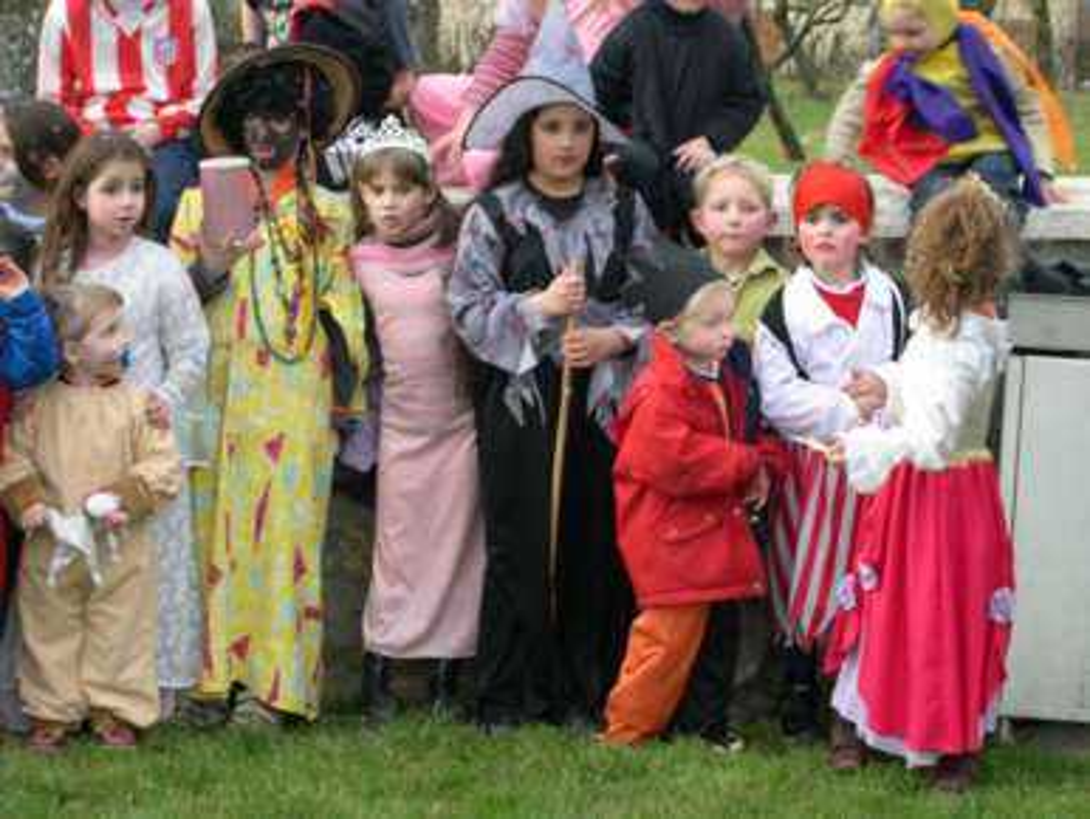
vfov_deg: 13.0
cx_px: 545
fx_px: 3592
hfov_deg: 17.3
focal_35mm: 114
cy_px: 410
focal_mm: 24
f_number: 4.9
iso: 100
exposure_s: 1/36.3
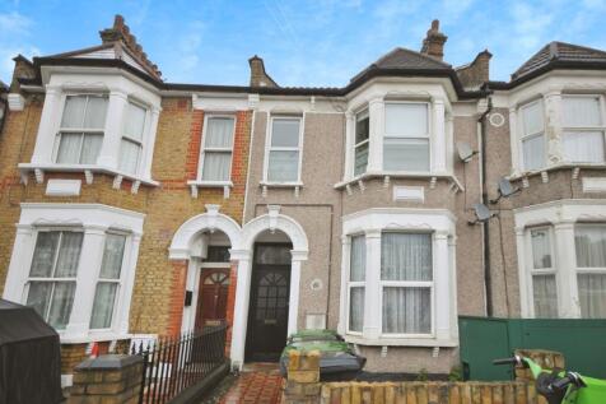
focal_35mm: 18
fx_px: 303
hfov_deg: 90.0
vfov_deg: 67.3
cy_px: 202
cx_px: 303
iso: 200
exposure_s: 1/80
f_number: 4.5
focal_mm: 12
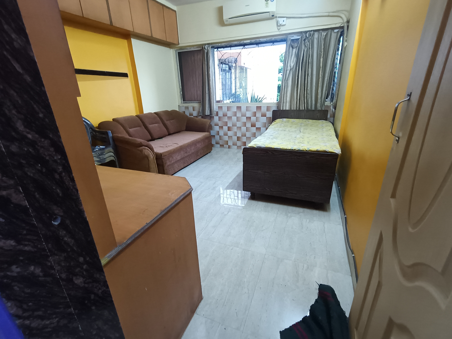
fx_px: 209
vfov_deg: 78.1
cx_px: 226
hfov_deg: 94.5
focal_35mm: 16
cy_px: 170
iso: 800
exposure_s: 1/16.7
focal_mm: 1.68
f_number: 2.2
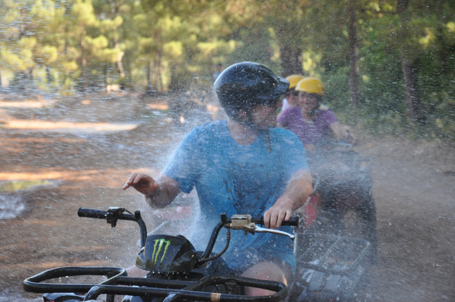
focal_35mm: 99
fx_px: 1250
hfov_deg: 20.6
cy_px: 151
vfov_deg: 13.8
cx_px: 228
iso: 1100
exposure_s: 1/500
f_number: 5.3
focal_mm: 66
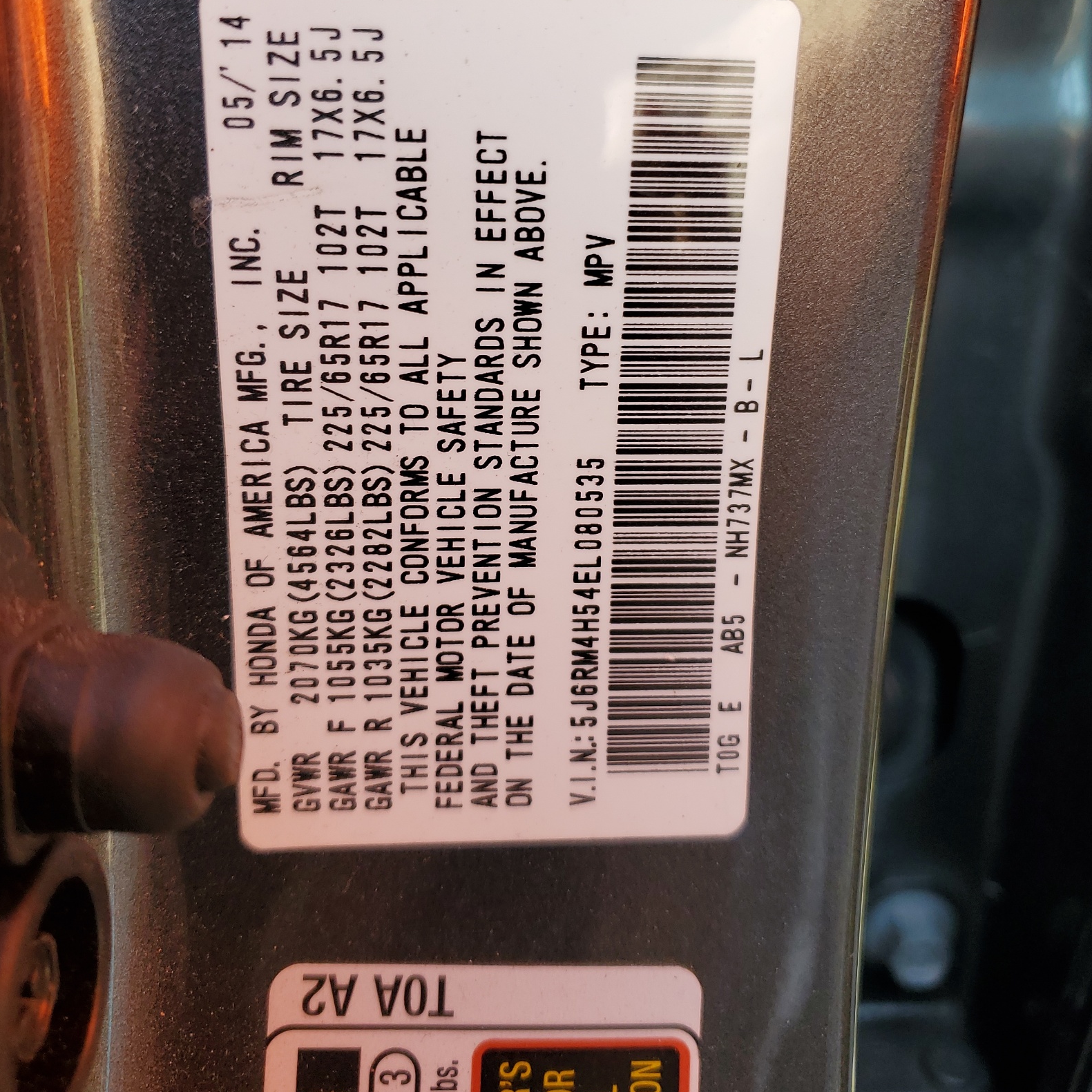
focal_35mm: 31
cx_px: 540
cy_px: 451
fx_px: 1106
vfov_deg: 52.3
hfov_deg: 52.5
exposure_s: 1/208
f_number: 1.5
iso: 50
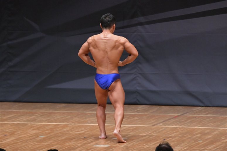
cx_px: 114
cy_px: 76
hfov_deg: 6.5
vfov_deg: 4.4
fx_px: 1985
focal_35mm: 315
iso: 6400
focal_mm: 210
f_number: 5.6
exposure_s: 1/400
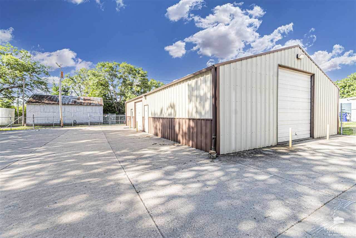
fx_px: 148
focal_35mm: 15
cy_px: 119
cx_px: 178
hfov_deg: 100.4
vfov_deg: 77.3
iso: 100
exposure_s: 1/200
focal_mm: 10
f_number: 7.1
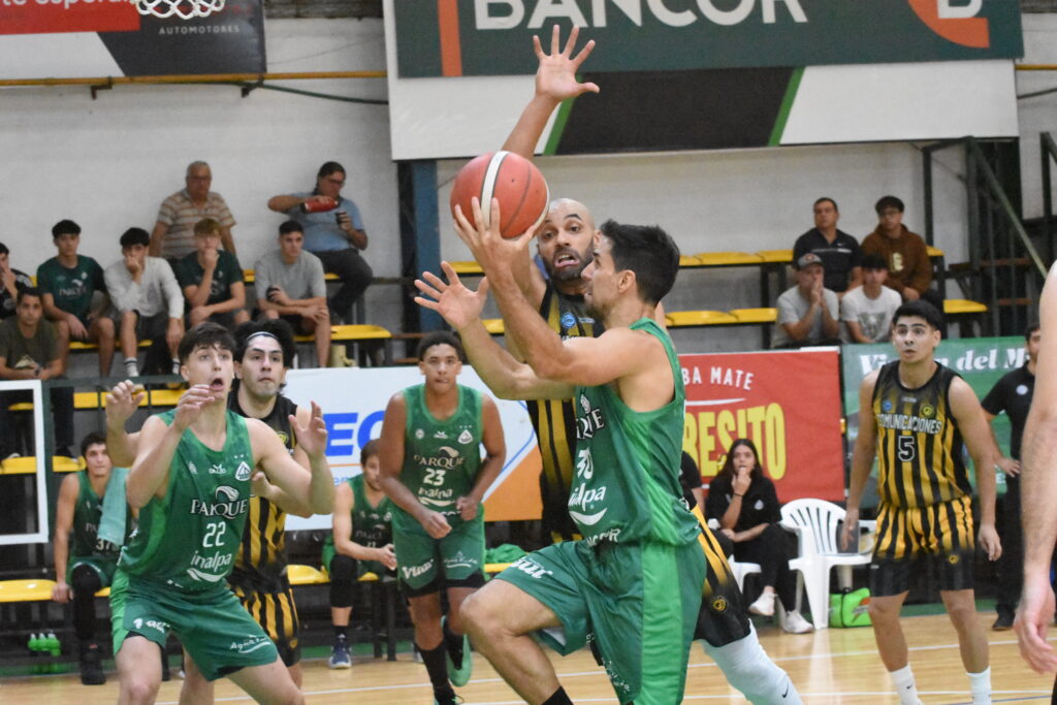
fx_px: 3083
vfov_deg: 13.0
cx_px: 528
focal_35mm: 105
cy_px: 352
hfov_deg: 19.5
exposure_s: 1/1000
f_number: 6.3
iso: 20000
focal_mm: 70
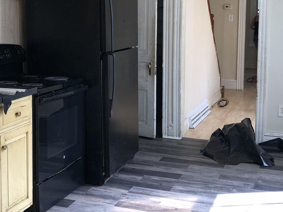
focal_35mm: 59
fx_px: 482
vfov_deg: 24.7
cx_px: 101
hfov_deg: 32.5
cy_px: 66
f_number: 1.8
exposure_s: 1/40
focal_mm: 4
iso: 25
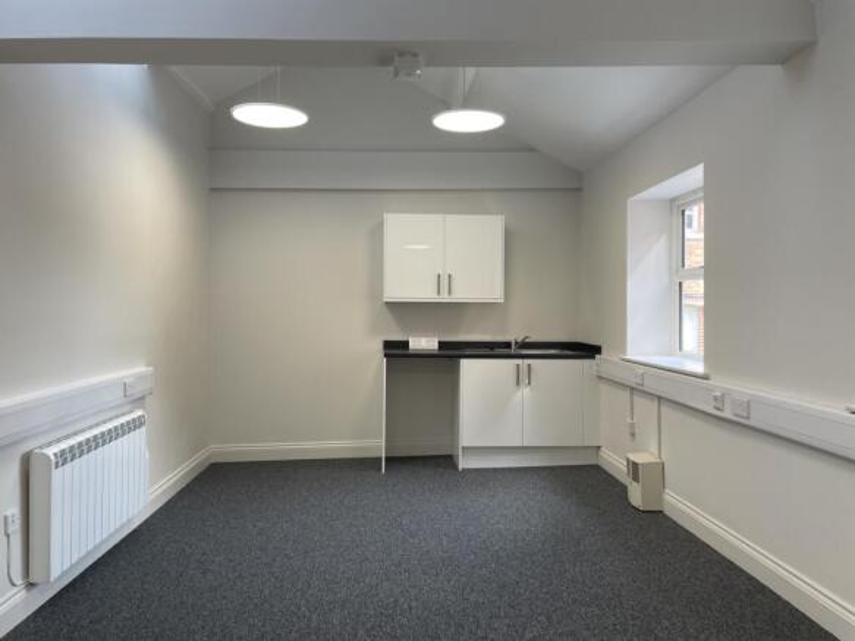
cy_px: 320
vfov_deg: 53.0
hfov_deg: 67.3
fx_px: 642
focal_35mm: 26
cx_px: 428
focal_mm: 4.2
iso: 32
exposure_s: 1/100
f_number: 1.6
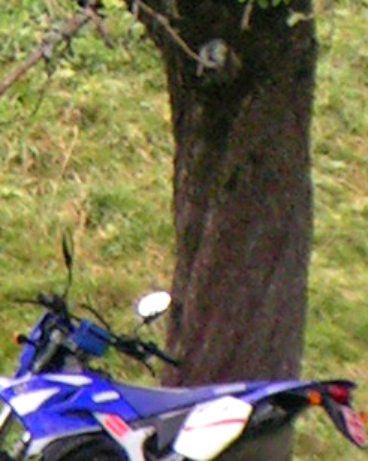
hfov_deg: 1.2
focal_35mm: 1280
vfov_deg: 1.5
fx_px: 17443
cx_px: 48
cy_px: -322
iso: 160
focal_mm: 30.1
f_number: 3.5
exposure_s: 1/200
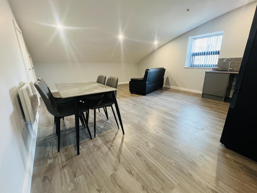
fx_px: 104
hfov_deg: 101.9
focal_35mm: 14
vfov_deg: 85.7
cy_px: 98
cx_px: 137
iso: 400
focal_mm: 1.57
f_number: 1.8
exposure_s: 1/50
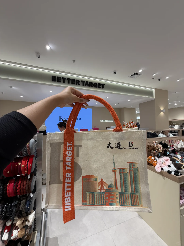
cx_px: 92
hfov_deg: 85.7
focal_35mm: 14
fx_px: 99
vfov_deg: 102.1
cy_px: 123
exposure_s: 1/100
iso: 80
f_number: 2.2
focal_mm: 2.22
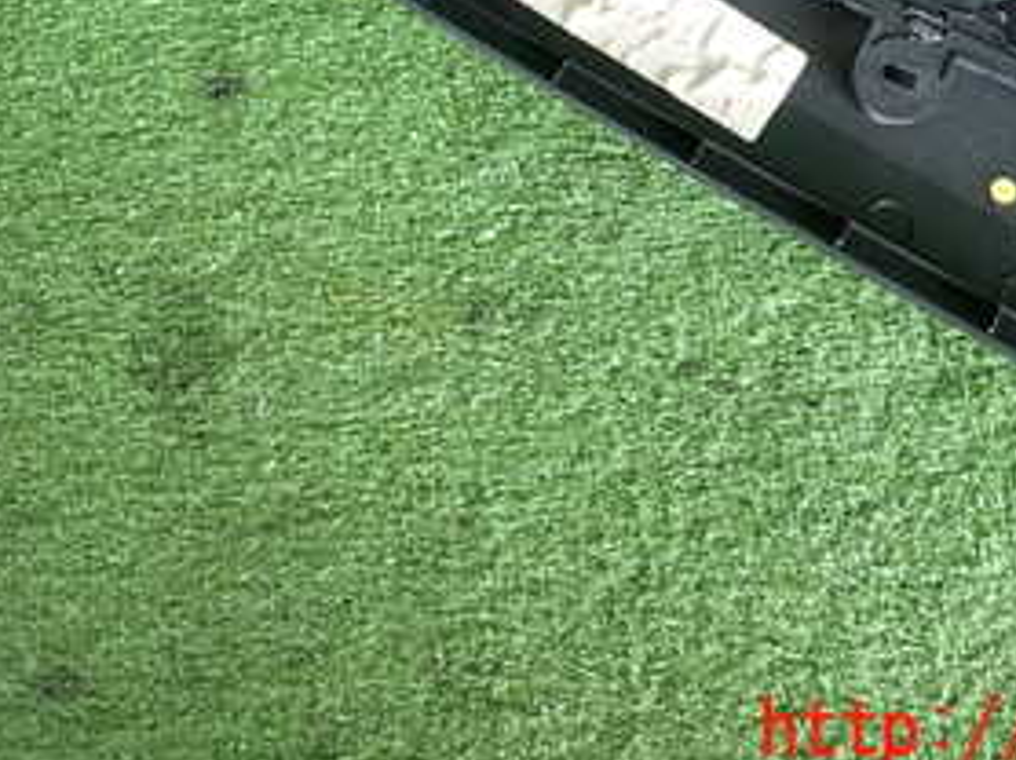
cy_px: -44
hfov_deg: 35.6
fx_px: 1584
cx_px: 490
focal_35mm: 54
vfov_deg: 25.3
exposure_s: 1/60
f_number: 2
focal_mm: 4.5
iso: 200
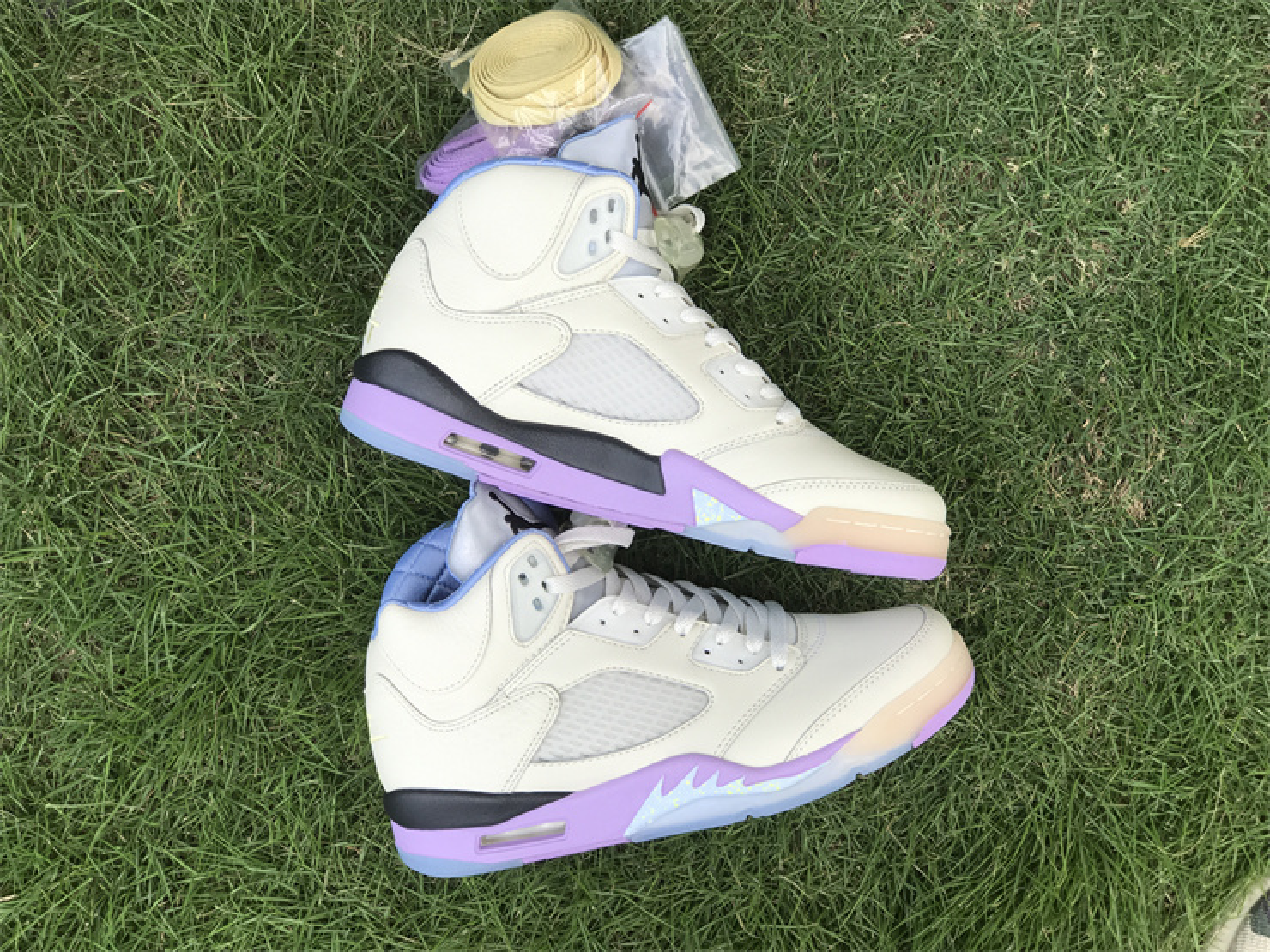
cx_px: 635
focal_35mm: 57
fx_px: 2091
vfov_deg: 25.7
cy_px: 476
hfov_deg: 33.8
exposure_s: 1/282
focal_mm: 6.6
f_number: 2.8
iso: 20
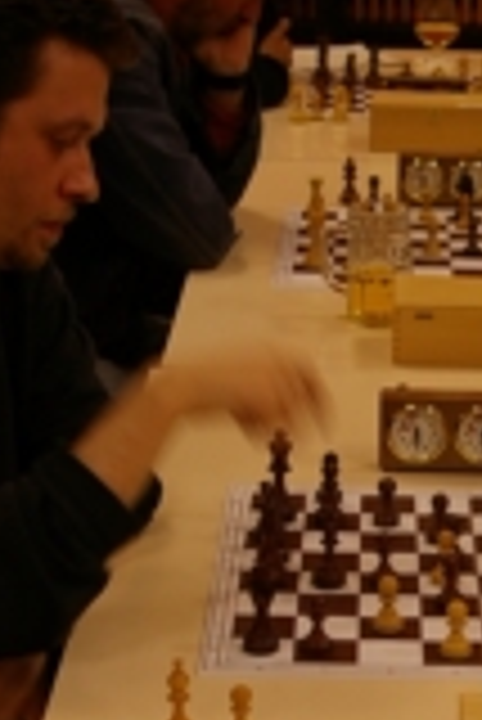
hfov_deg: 11.6
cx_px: 505
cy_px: 536
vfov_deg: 17.4
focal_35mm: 117
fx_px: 2345
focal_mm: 26
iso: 200
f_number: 4
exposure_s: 1/20
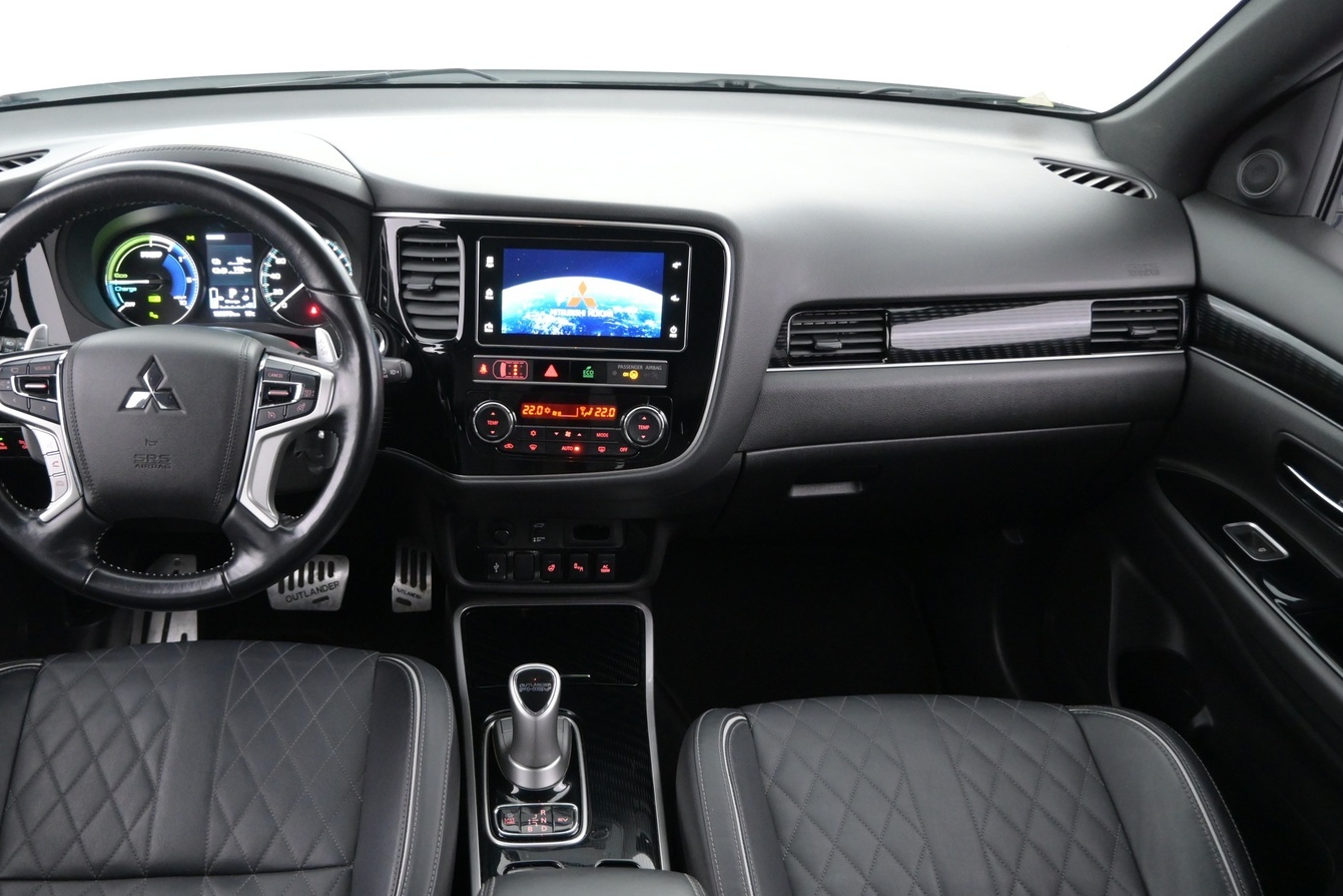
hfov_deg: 63.1
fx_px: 1082
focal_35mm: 29
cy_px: 537
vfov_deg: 44.7
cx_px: 535
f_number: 3.5
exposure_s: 1/25
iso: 2500
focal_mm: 16
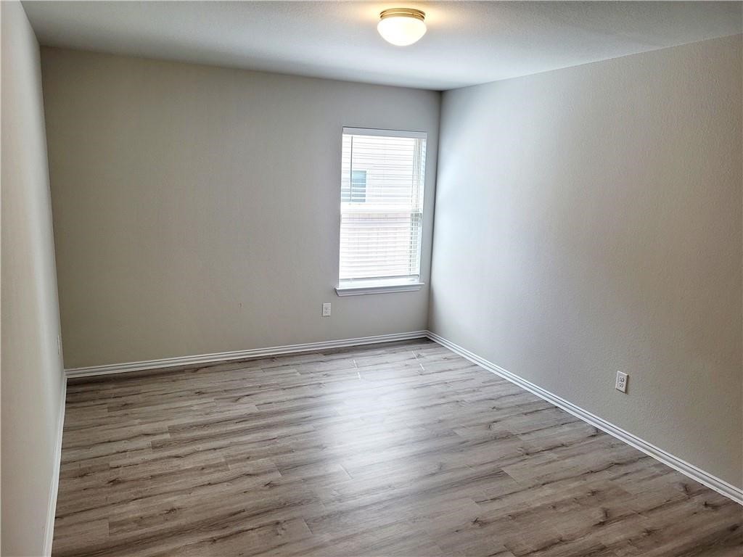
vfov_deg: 53.1
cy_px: 278
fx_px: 558
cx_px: 372
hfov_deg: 67.3
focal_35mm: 26
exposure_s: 1/120
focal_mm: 5.4
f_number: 1.8
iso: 100
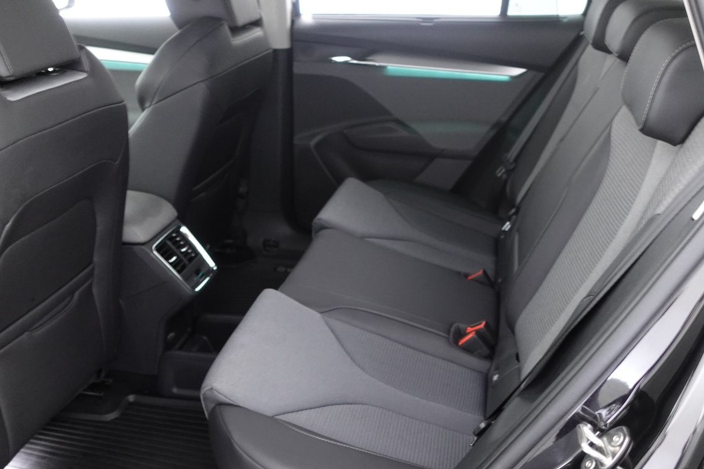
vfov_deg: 38.3
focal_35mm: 34
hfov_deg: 55.4
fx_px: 665
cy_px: 319
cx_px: 422
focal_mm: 9.4
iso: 800
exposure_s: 1/10
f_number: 1.8
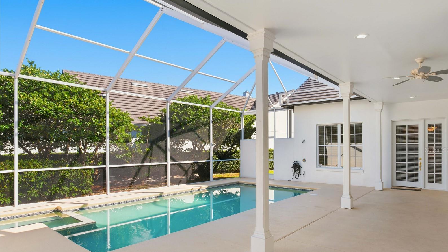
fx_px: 261
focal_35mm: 22
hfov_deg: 81.2
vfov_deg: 51.2
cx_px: 226
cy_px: 150
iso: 200
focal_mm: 10
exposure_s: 1/320
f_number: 7.1
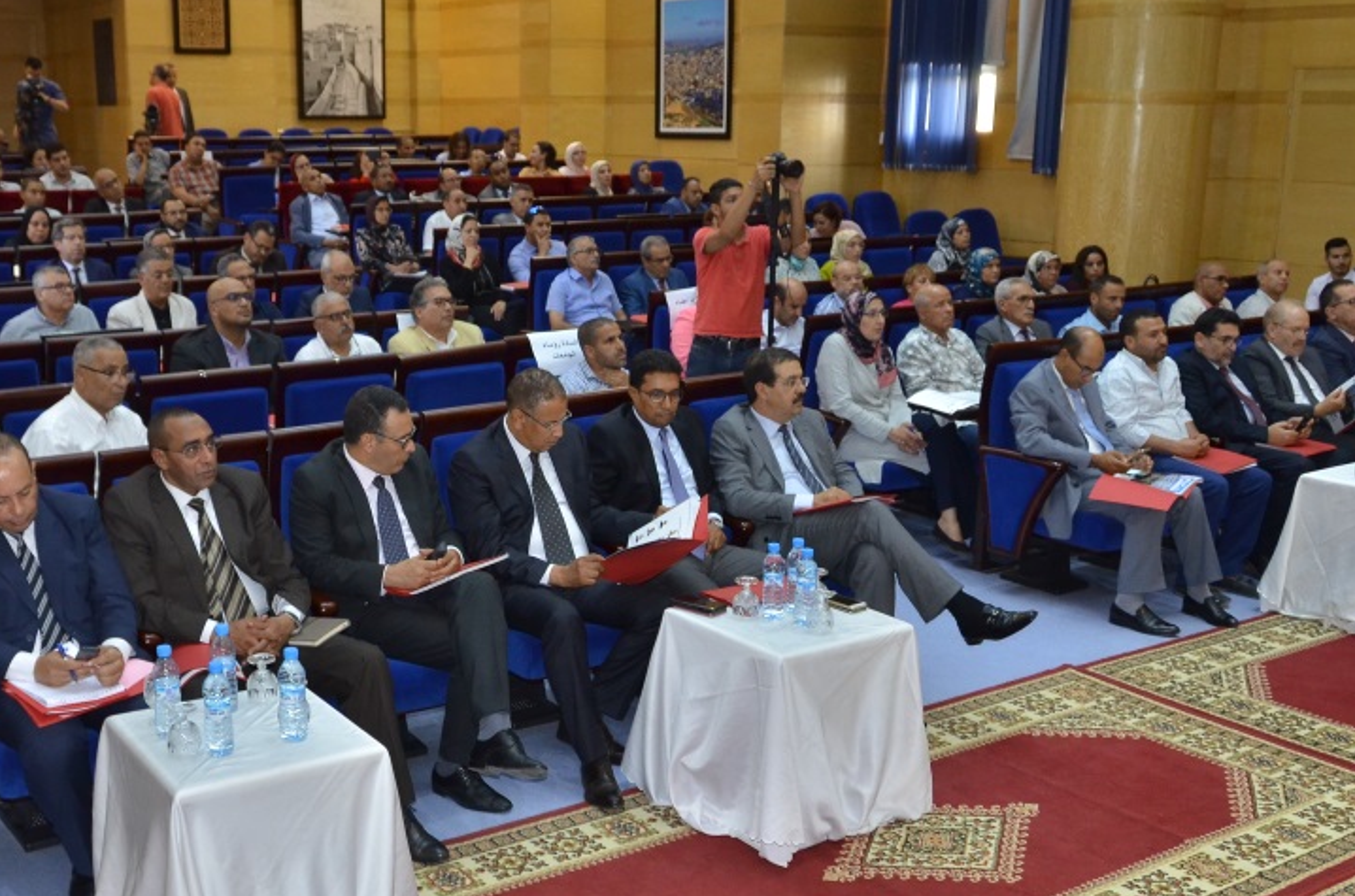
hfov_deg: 47.1
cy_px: 528
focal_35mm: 41
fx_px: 1539
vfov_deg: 32.4
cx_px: 513
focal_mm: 18
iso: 640
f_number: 5
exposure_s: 1/60
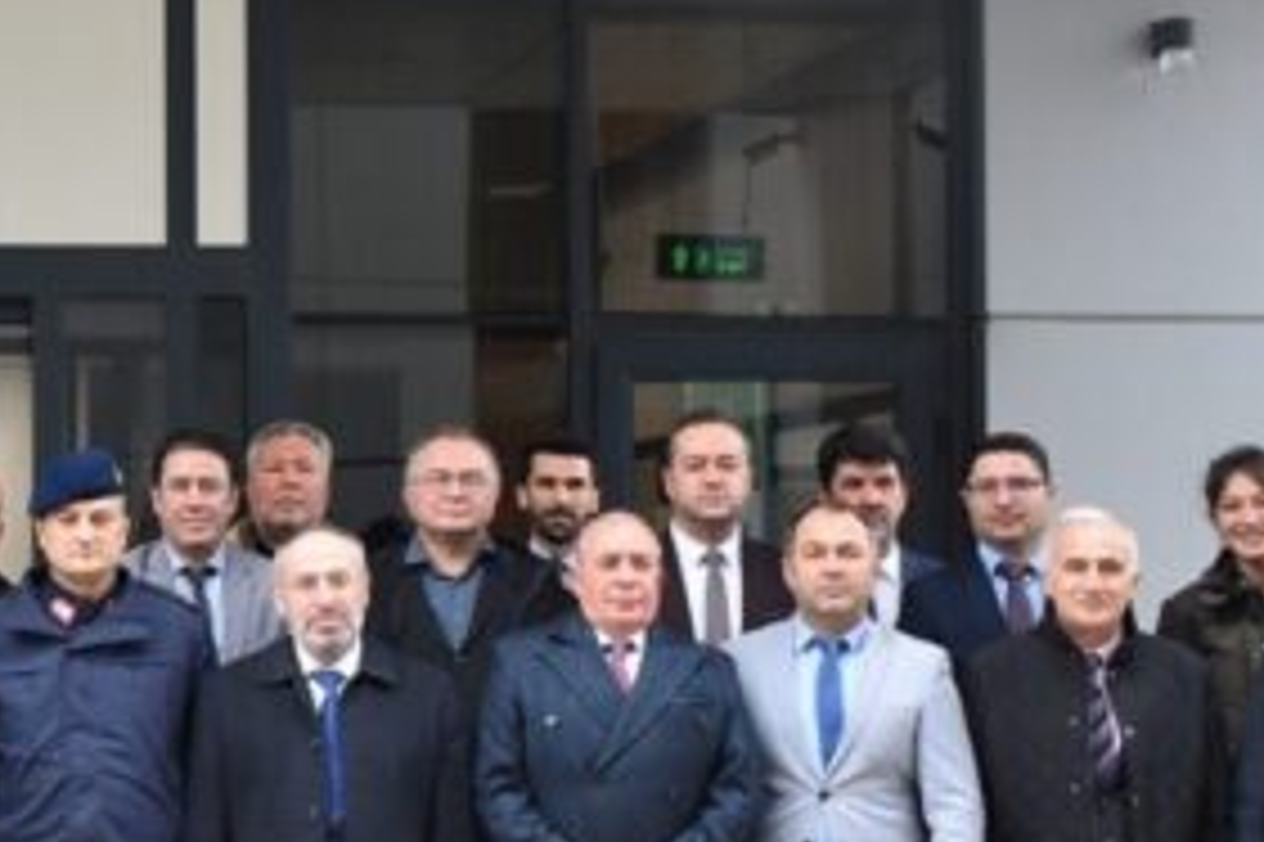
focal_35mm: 101
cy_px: 525
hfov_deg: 19.0
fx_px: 3544
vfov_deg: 13.5
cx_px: -274
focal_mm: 22
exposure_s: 1/60
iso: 800
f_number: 4
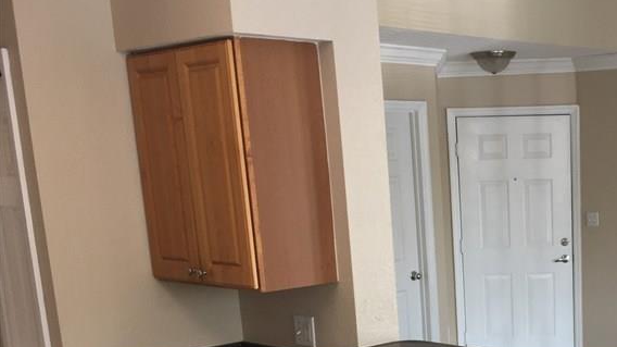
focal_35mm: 57
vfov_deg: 20.0
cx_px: 554
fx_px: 932
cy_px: 394
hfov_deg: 34.6
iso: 25
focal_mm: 4.15
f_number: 2.2
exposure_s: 1/30
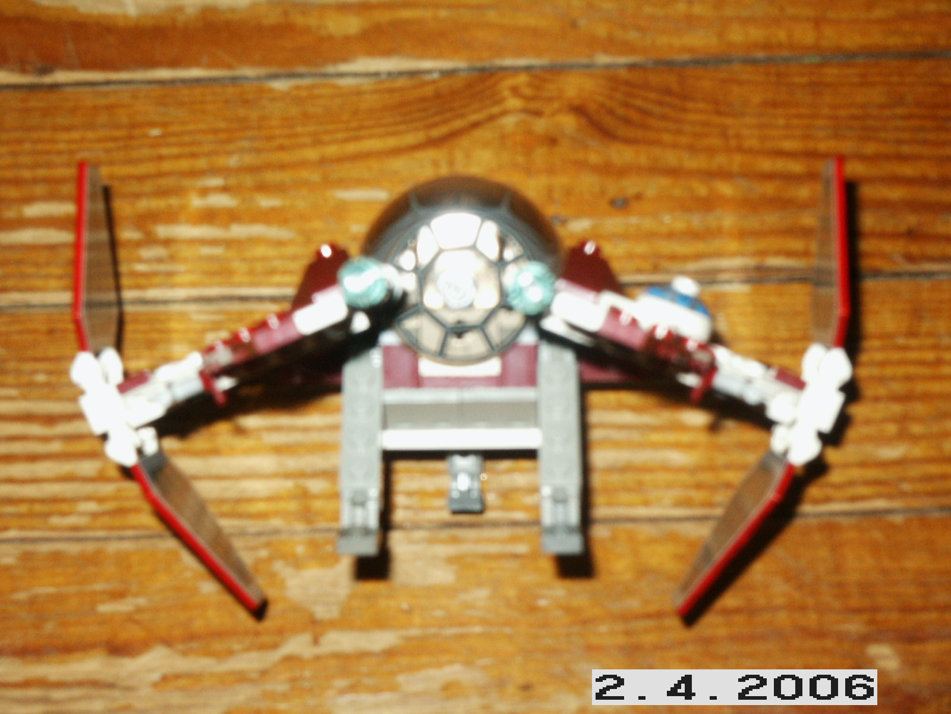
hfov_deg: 22.3
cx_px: 476
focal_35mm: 88
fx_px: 2418
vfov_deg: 16.8
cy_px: 357
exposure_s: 1/90
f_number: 8
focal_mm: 17.56
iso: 200
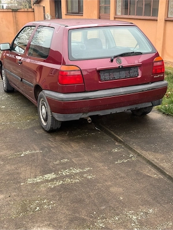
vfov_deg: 39.7
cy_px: 115
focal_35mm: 48
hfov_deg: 30.3
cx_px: 86
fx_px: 320
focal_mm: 6.76
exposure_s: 1/279
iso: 80
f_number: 1.78
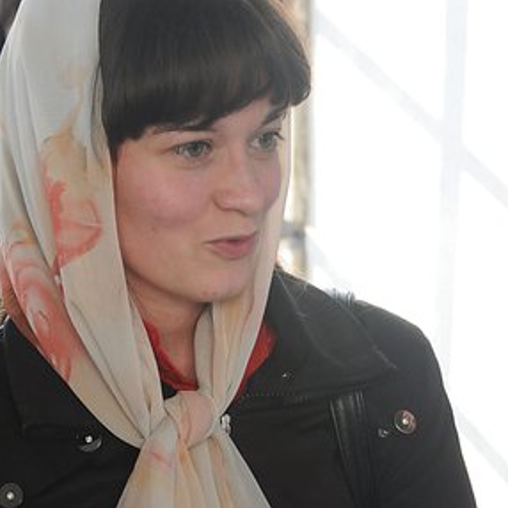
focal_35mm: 147
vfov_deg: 11.9
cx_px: 224
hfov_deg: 11.9
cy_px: 389
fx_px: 2439
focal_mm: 55
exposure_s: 1/200
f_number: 6.3
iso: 800
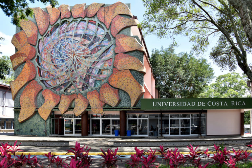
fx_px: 196
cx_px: 126
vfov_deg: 46.4
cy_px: 84
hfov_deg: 65.5
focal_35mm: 28
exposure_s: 1/125
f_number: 6.3
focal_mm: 28
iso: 125
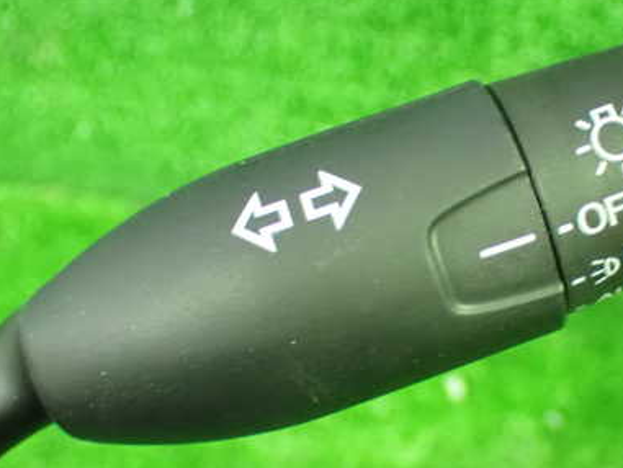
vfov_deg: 19.9
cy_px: 293
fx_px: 1332
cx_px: 379
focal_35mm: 74
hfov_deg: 26.3
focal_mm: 8.4
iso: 1600
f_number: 3.1
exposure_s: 1/15
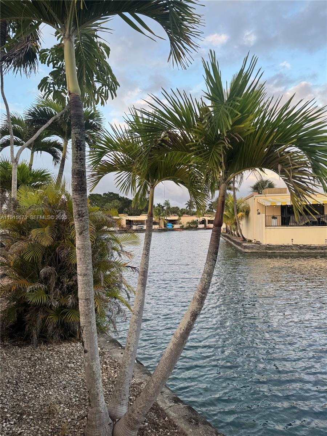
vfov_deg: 71.6
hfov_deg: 56.8
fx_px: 302
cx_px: 164
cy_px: 218
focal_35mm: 24
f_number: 1.78
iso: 80
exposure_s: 1/329
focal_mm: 6.76
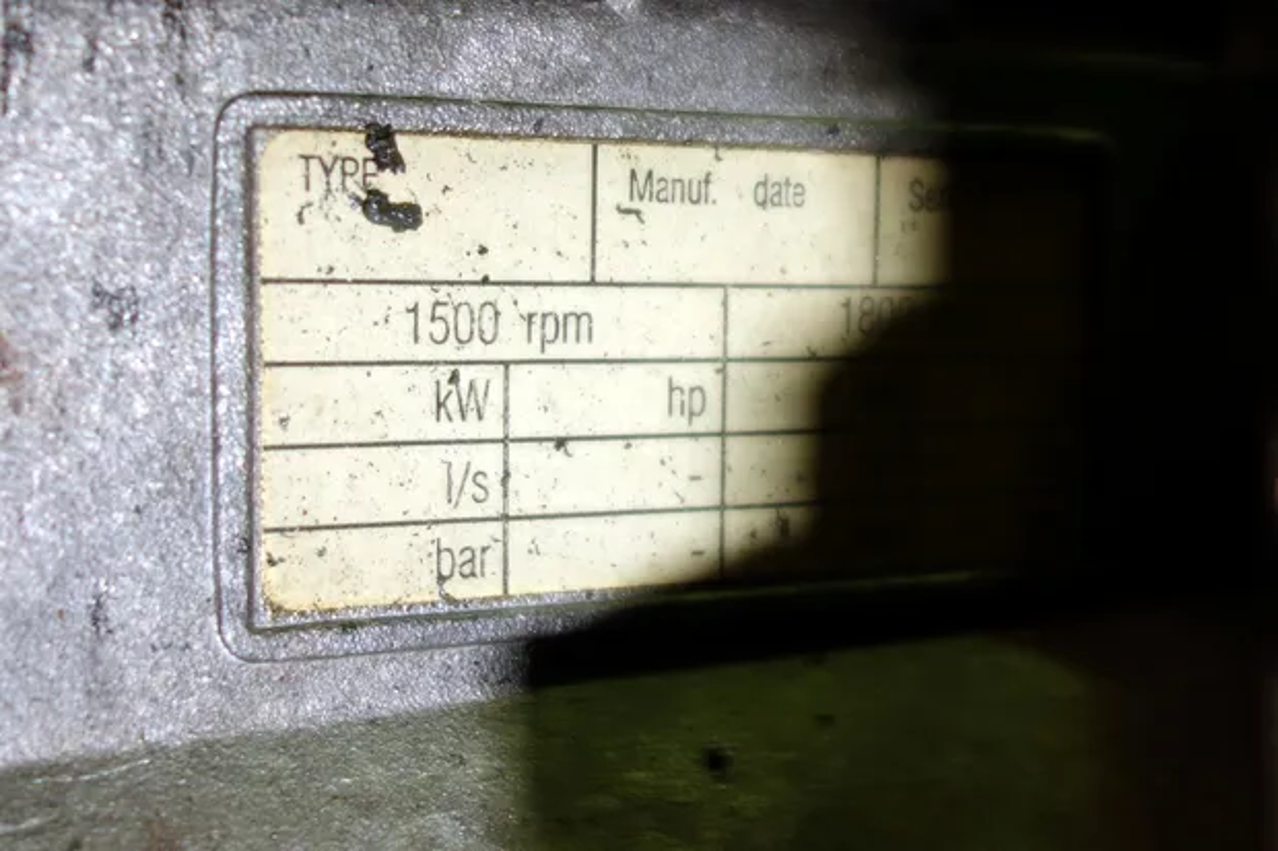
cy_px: 426
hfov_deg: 65.5
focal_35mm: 28
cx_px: 639
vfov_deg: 46.4
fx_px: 994
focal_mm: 10.4
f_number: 1.8
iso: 125
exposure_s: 1/15
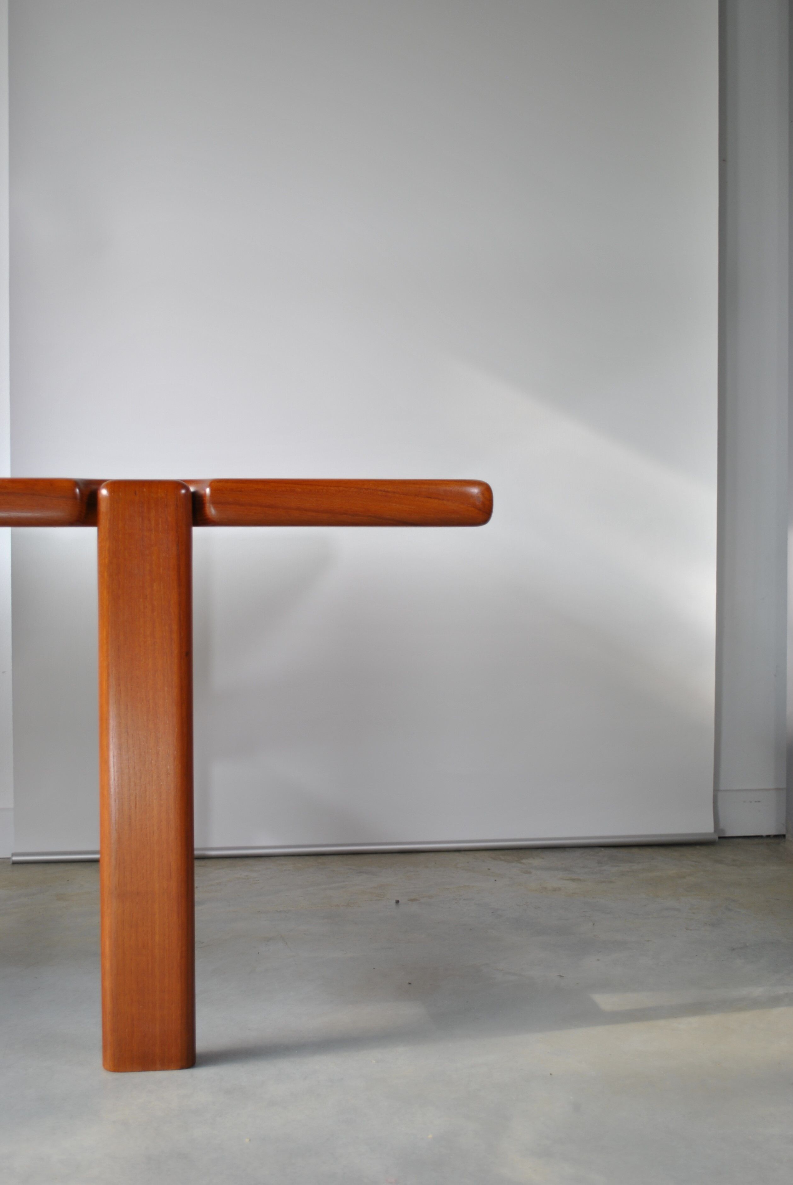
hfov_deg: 30.9
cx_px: 396
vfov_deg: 44.9
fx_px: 1433
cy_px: 592
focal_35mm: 44
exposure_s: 1/80
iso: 100
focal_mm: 29
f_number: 4.5
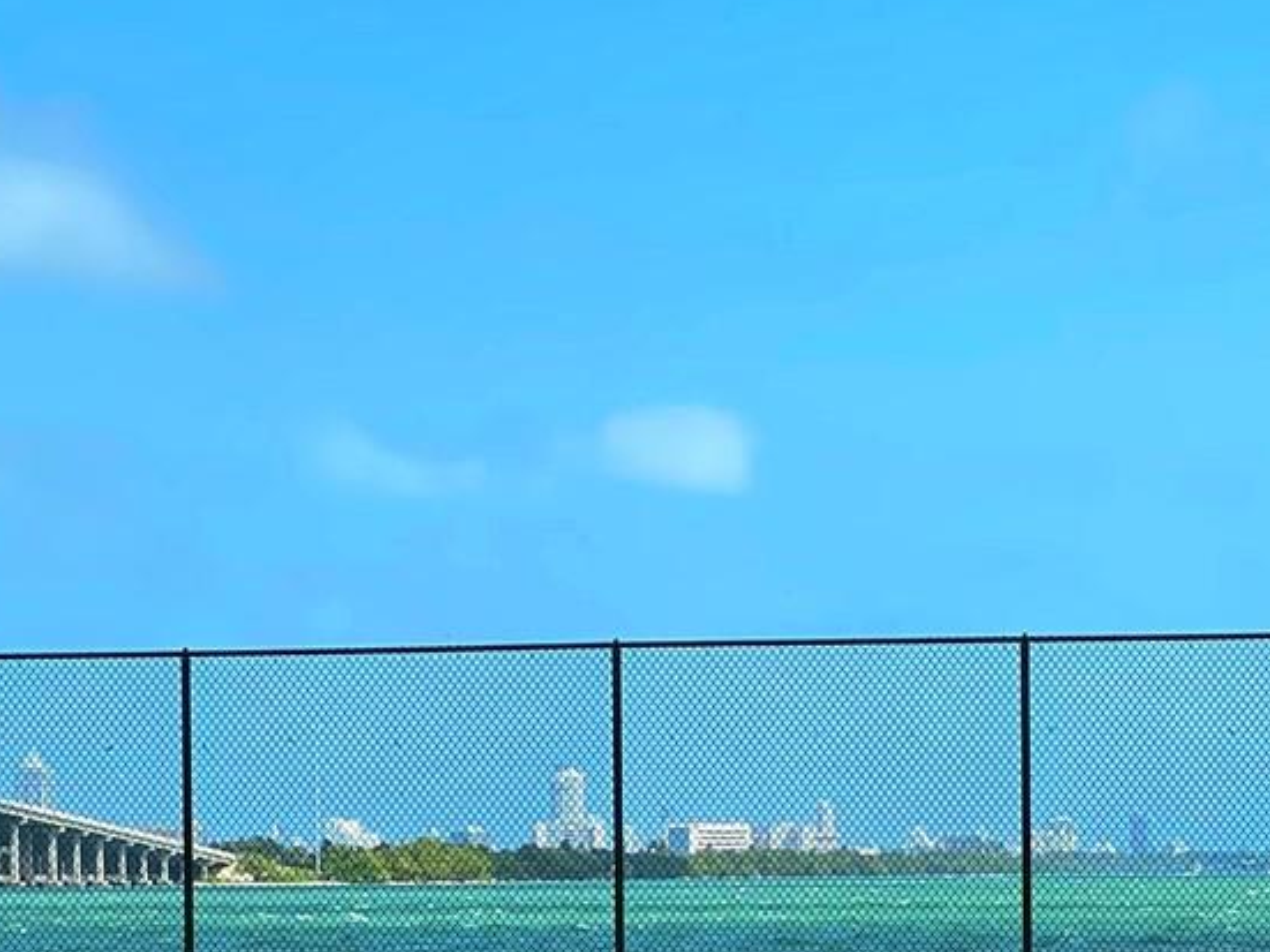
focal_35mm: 151
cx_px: 853
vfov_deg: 9.7
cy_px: 1199
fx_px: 5539
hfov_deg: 13.1
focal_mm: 6
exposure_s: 1/1370
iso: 20
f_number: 2
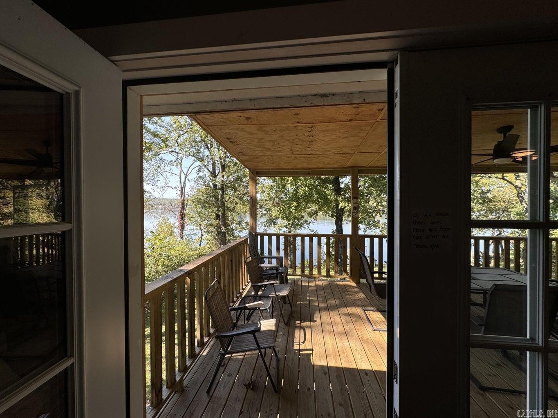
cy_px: 209
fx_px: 226
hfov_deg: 102.1
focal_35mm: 14
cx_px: 279
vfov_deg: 85.7
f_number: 2.2
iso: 40
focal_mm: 2.22
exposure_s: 1/298
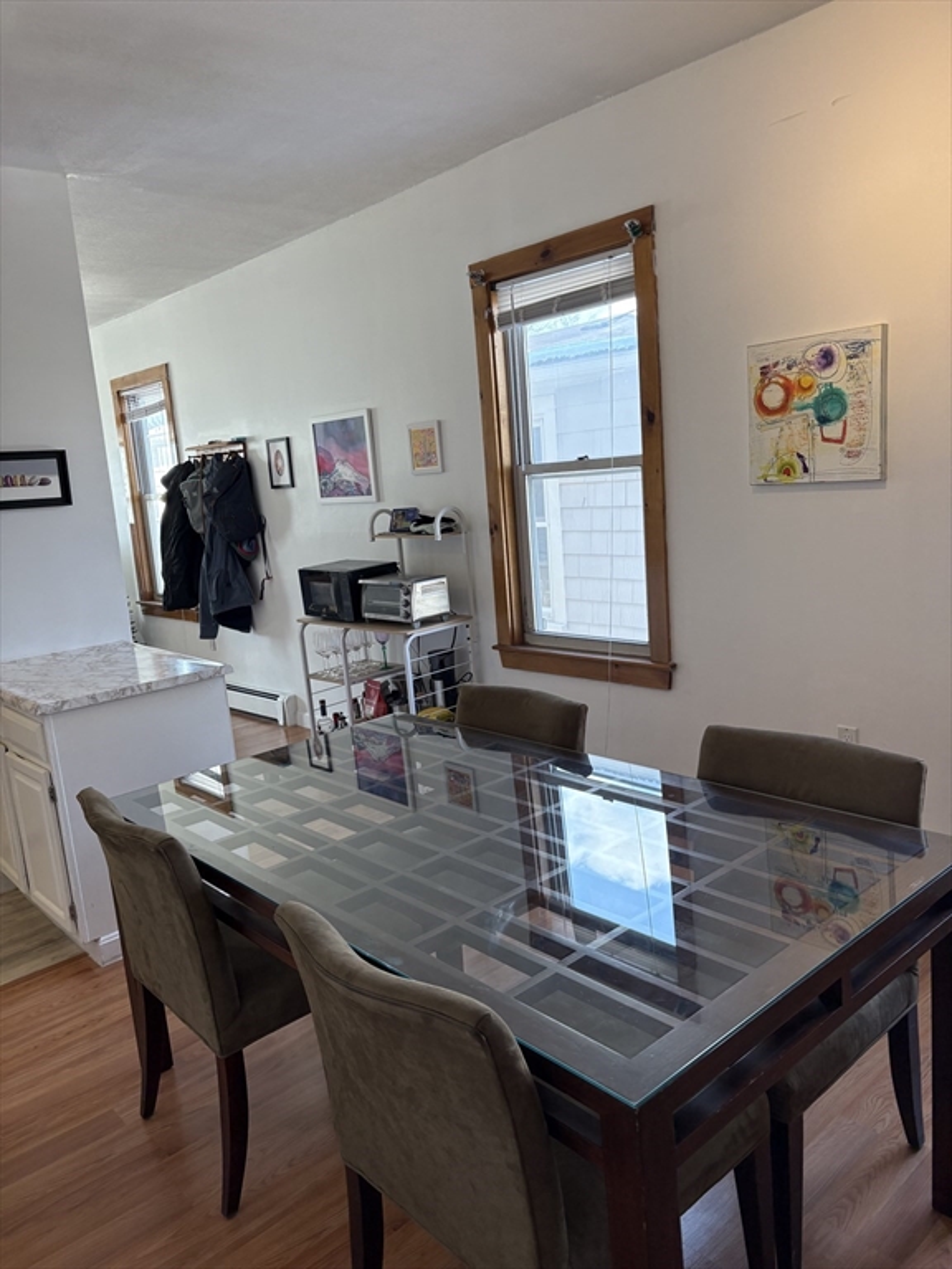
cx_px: 476
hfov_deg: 53.1
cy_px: 634
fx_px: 953
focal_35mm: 26
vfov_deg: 67.3
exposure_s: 1/120
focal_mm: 5.96
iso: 100
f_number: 1.6
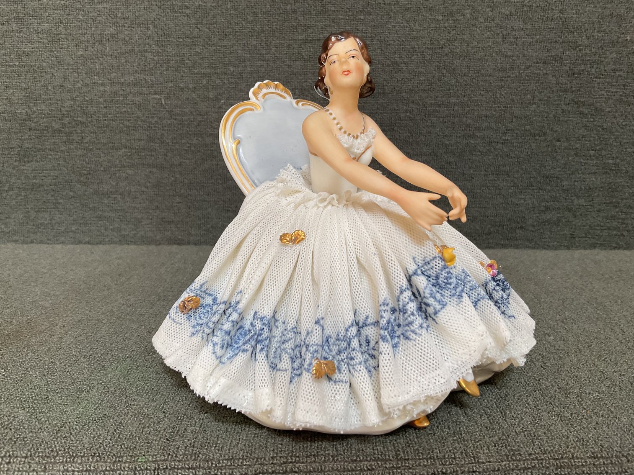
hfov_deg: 61.7
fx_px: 531
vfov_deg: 48.2
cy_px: 238
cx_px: 317
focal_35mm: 29
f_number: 1.8
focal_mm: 3
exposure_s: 1/60
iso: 64
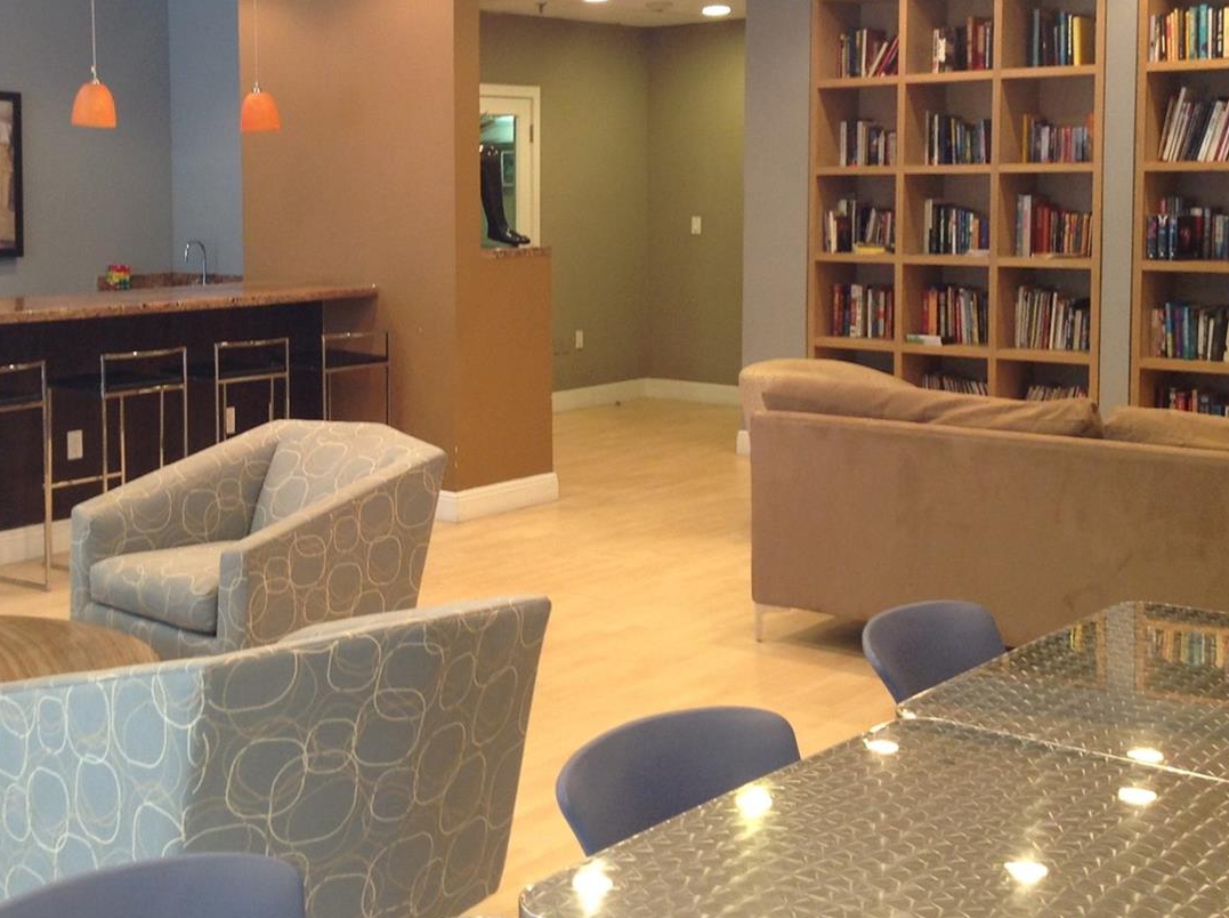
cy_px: 307
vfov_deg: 27.8
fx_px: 1843
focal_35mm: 52
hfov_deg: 36.6
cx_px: 425
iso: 80
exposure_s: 1/15
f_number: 2.4
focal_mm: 4.28
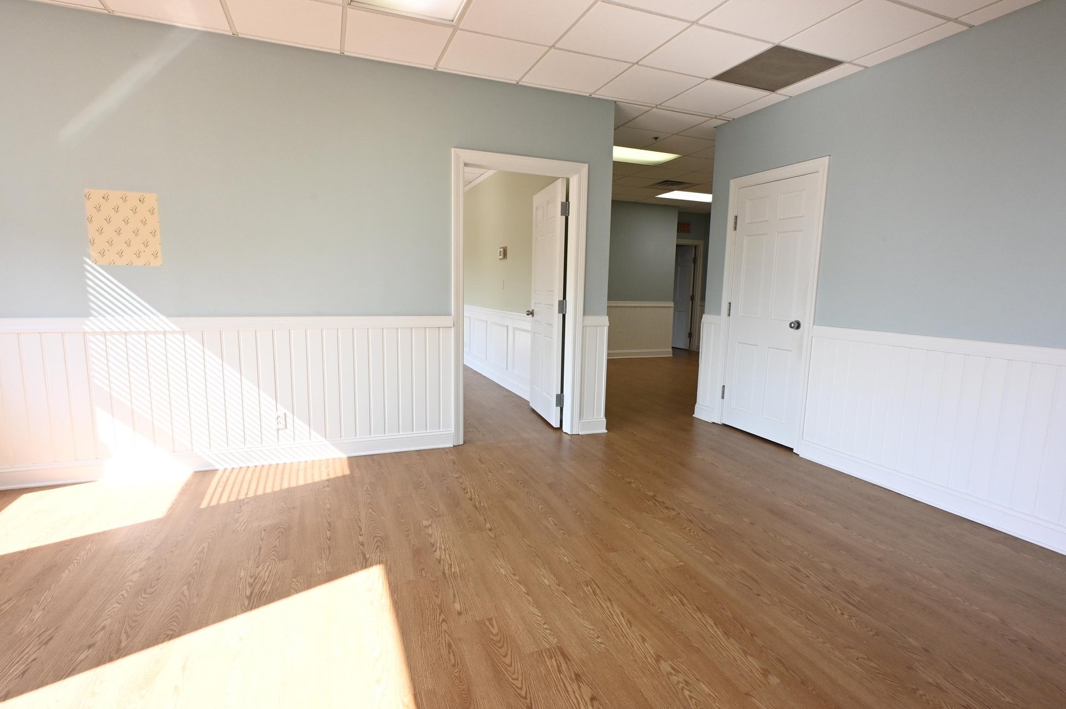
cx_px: 533
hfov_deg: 90.0
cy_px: 354
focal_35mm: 18
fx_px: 533
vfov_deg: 67.3
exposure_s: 1/15
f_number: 16
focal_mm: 12
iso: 500
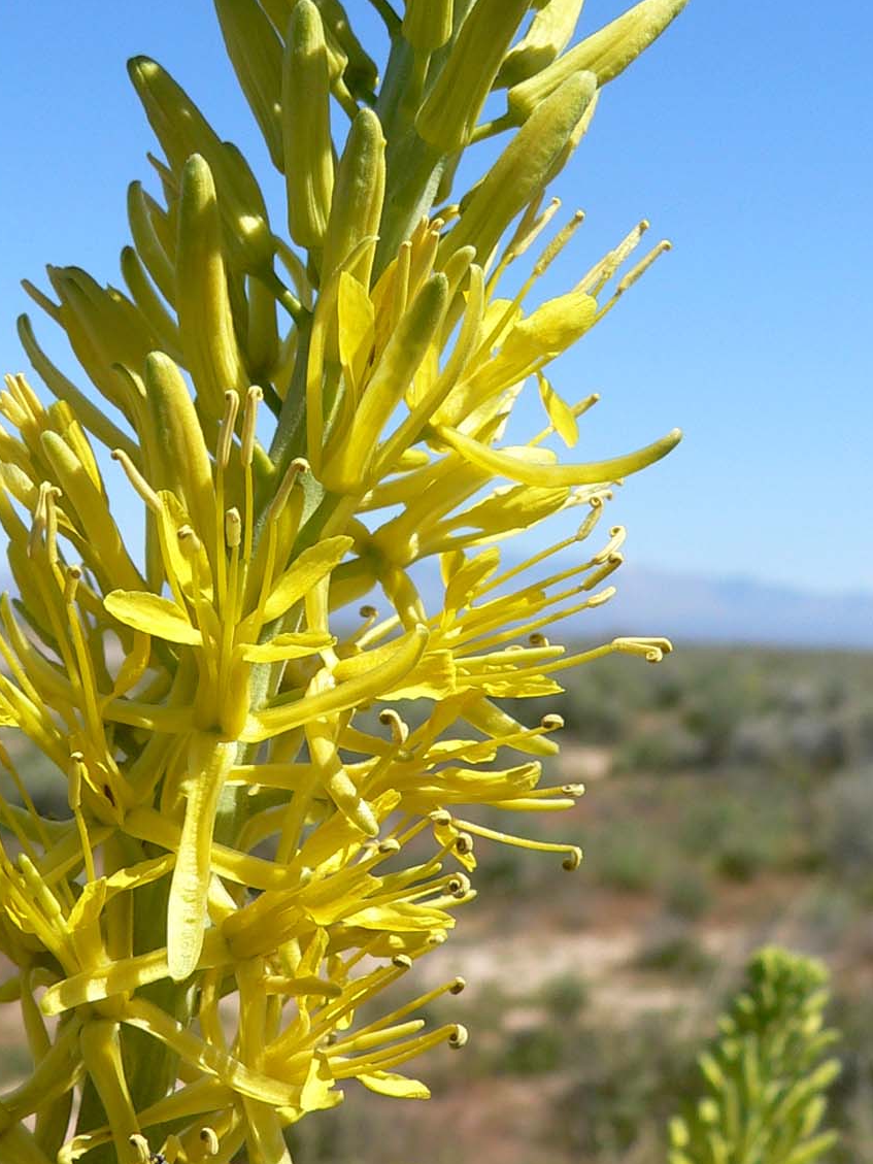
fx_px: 1715
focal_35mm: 51
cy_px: 691
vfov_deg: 37.4
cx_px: 258
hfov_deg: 28.3
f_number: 5.2
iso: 80
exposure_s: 1/500
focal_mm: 6
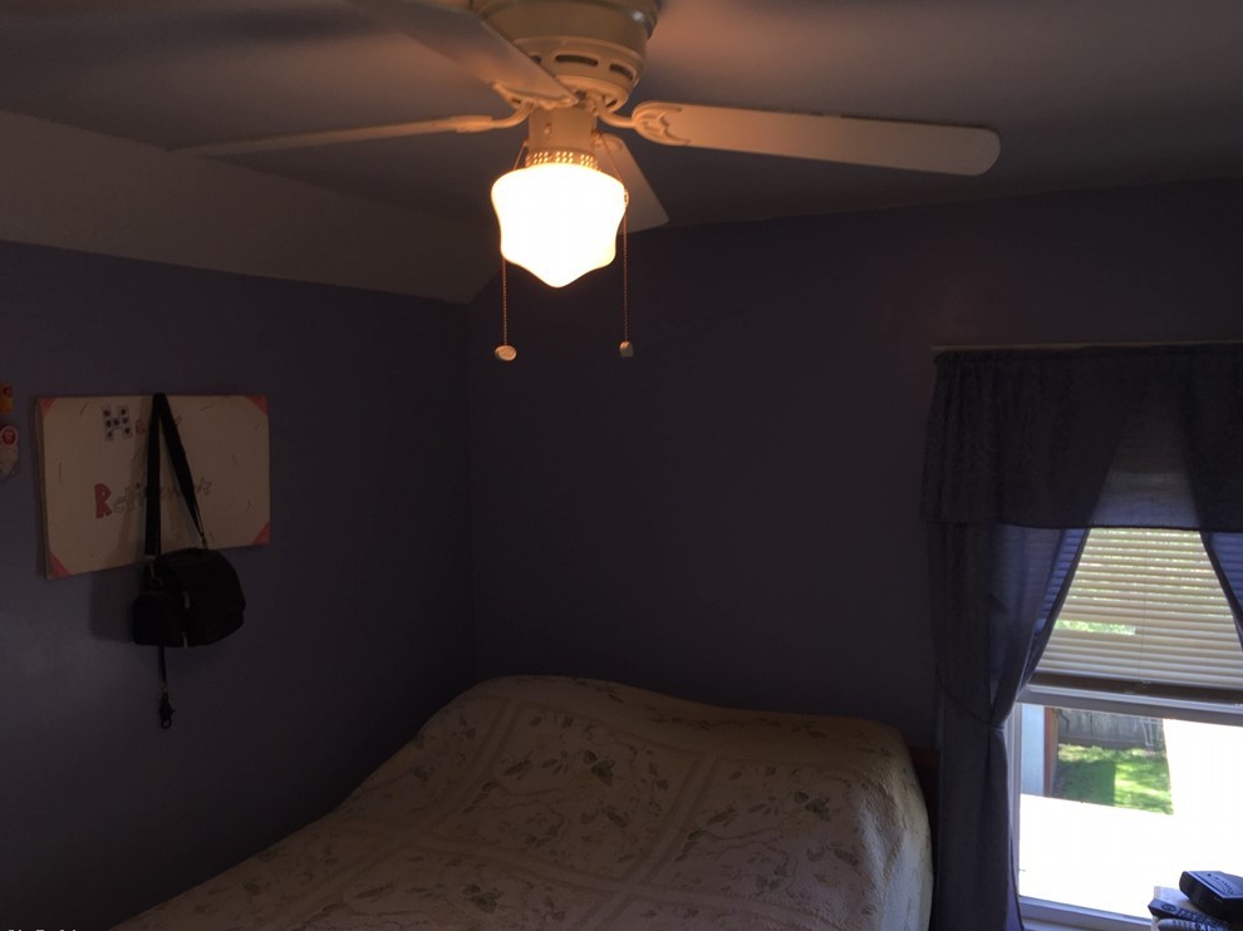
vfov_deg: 46.8
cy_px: 479
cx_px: 629
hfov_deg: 60.0
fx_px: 1077
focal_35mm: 30
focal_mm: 4.15
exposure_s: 1/54
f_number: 2.2
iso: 25
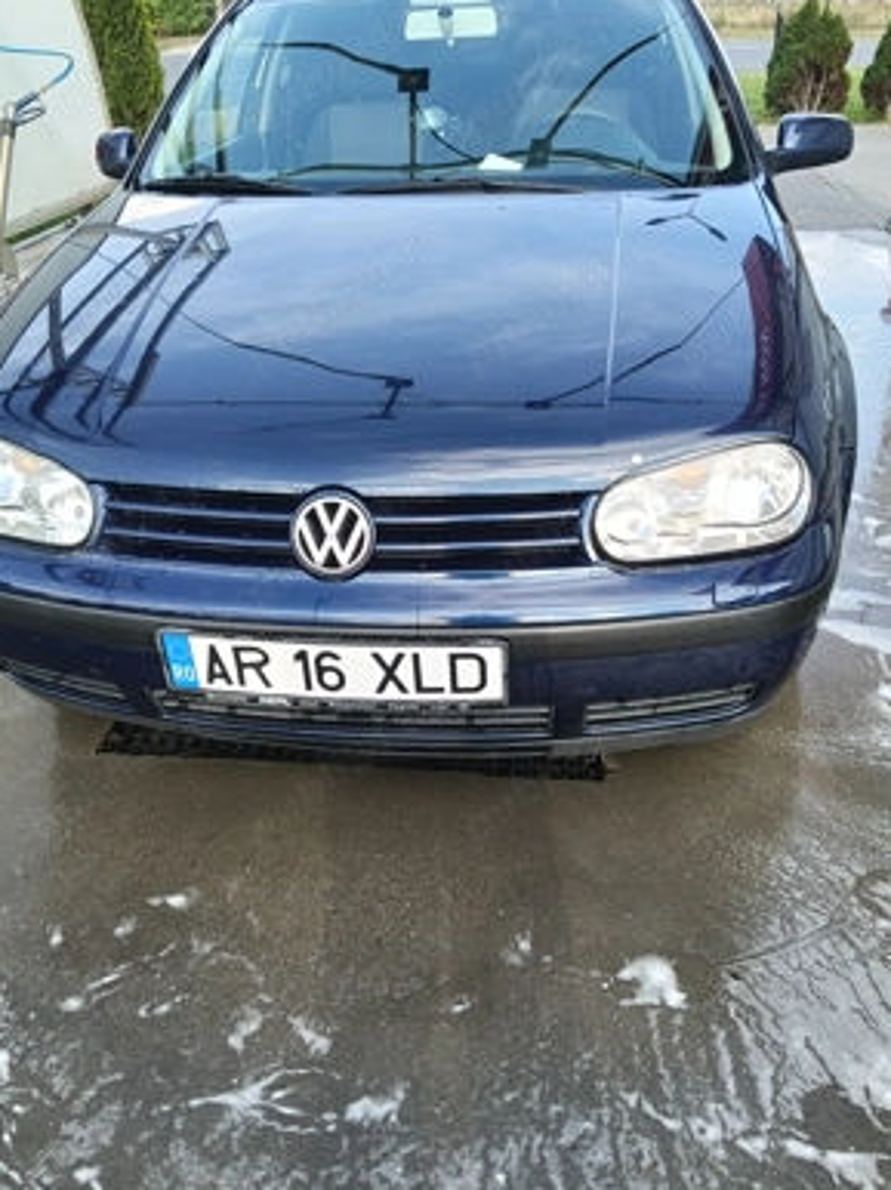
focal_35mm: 28
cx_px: 453
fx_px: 962
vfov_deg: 63.5
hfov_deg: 49.7
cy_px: 583
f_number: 1.8
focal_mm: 3.98
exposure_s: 1/100
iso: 80
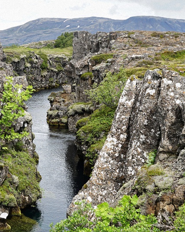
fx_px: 492
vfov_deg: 26.2
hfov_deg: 20.7
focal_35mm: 72
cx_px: 4
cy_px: 156
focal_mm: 25
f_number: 7.1
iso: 100
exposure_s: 1/80
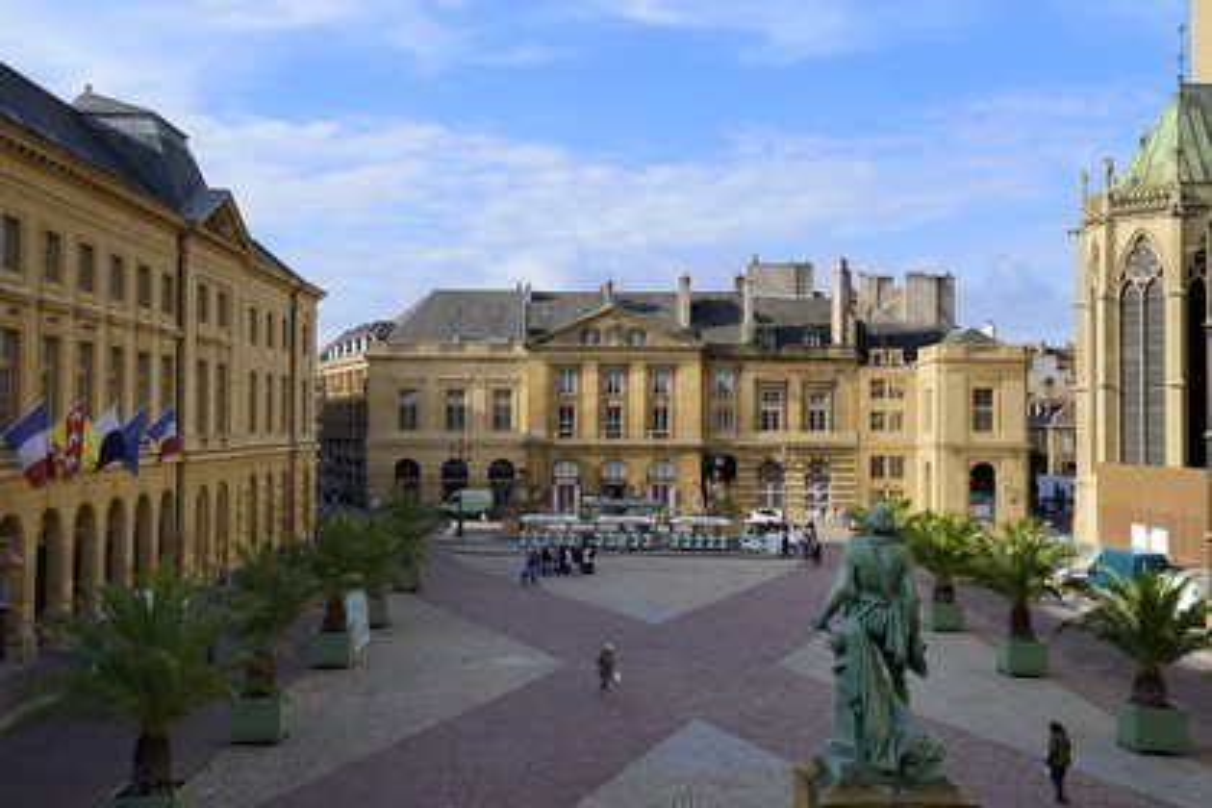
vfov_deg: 33.4
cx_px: 606
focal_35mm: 40
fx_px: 1347
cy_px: 404
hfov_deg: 48.5
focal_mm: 40
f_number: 11
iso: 200
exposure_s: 1/160
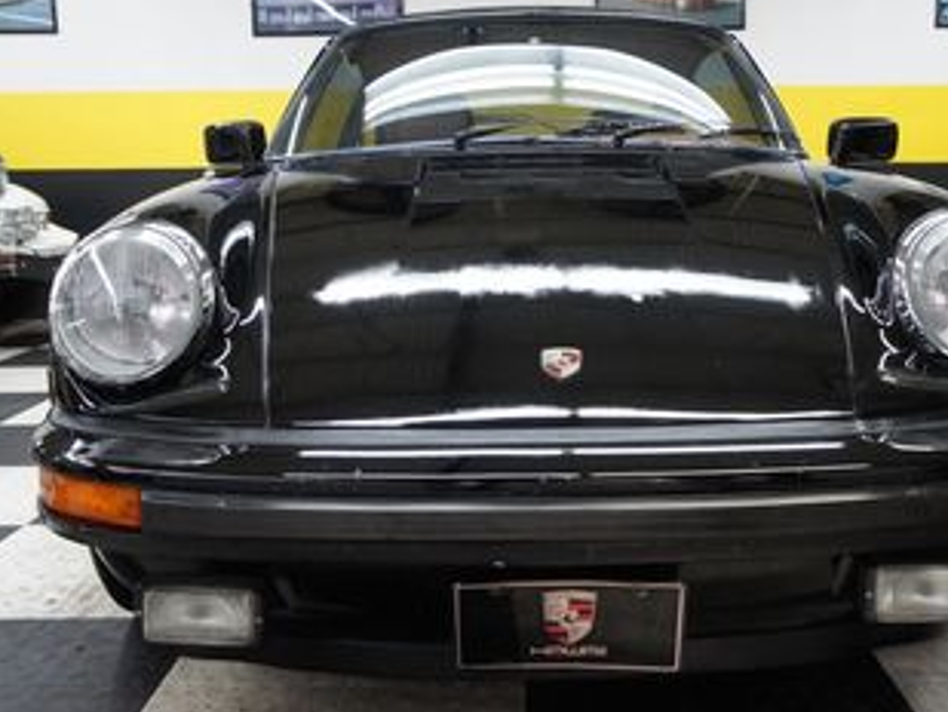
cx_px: 558
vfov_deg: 35.2
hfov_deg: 45.6
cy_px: 359
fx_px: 1123
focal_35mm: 41
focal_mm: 22
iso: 1000
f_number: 4
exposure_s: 1/80
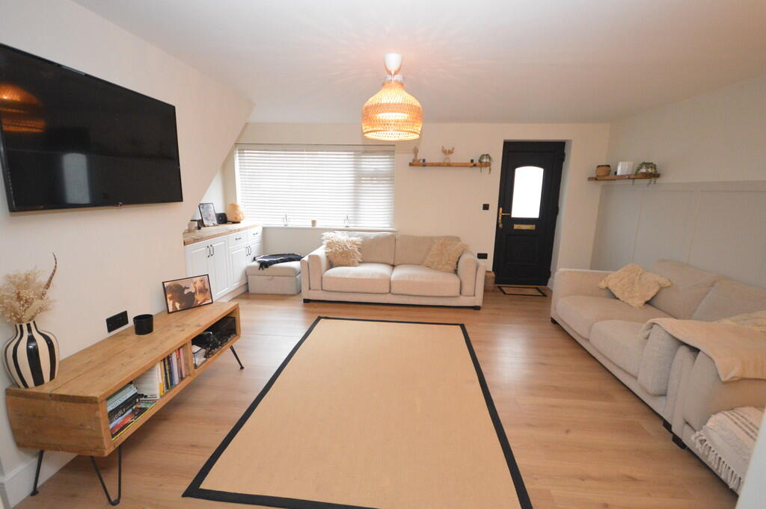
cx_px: 383
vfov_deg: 77.2
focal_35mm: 15
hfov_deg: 100.4
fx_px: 319
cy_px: 254
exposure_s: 1/60
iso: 3200
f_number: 4
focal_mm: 10
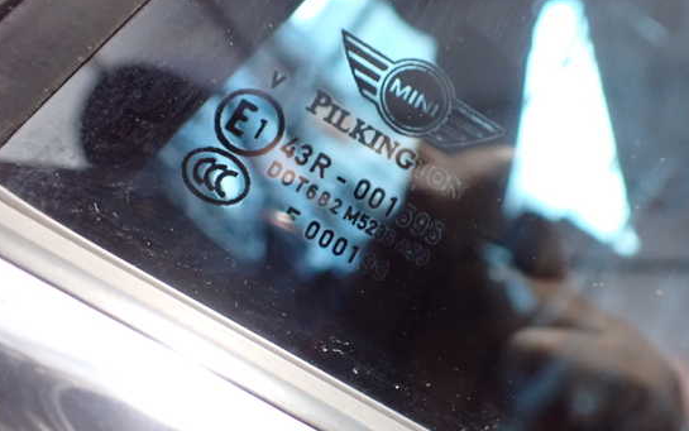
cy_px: 230
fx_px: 657
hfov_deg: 55.3
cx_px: 370
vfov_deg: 36.3
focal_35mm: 35
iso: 1250
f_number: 2.3
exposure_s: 1/30
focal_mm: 5.4
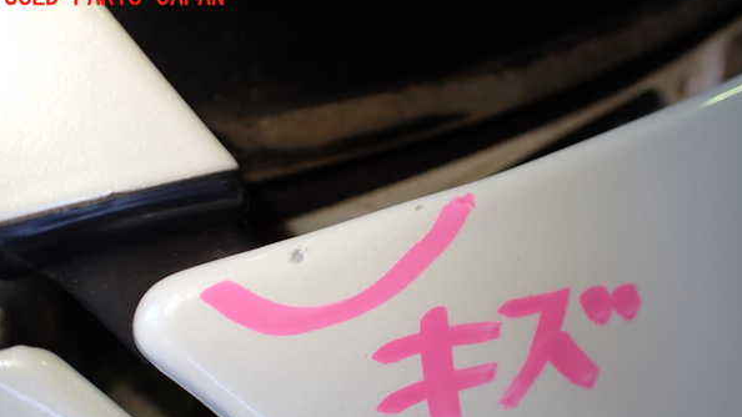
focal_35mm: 33
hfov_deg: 59.5
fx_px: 649
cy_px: 262
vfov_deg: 35.4
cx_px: 372
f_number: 2.3
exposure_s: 1/125
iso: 100
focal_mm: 5.4
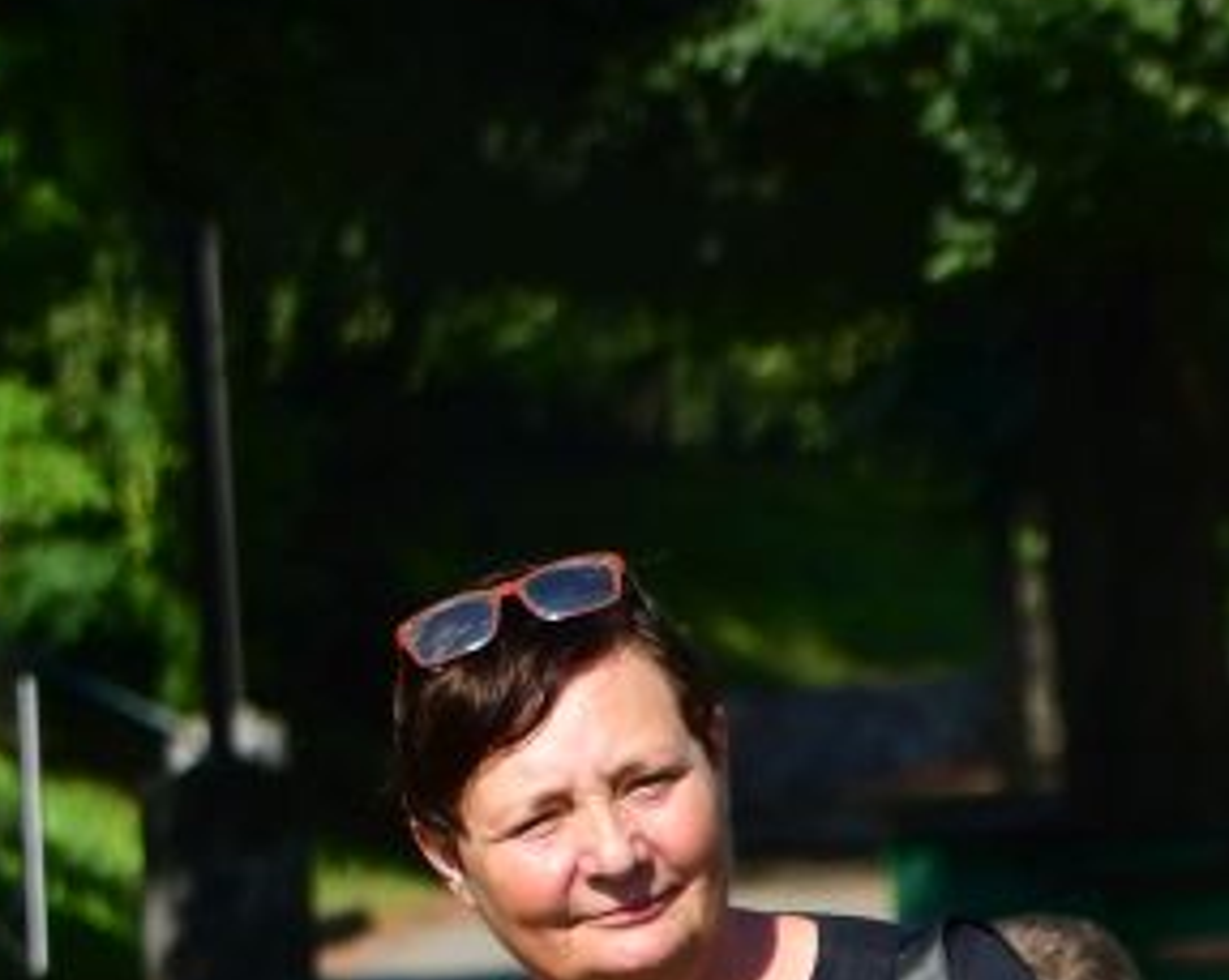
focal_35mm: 330
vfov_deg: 4.6
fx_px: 11991
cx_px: 1103
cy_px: 1917
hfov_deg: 5.9
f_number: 4.5
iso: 640
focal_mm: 70
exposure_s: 1/8000
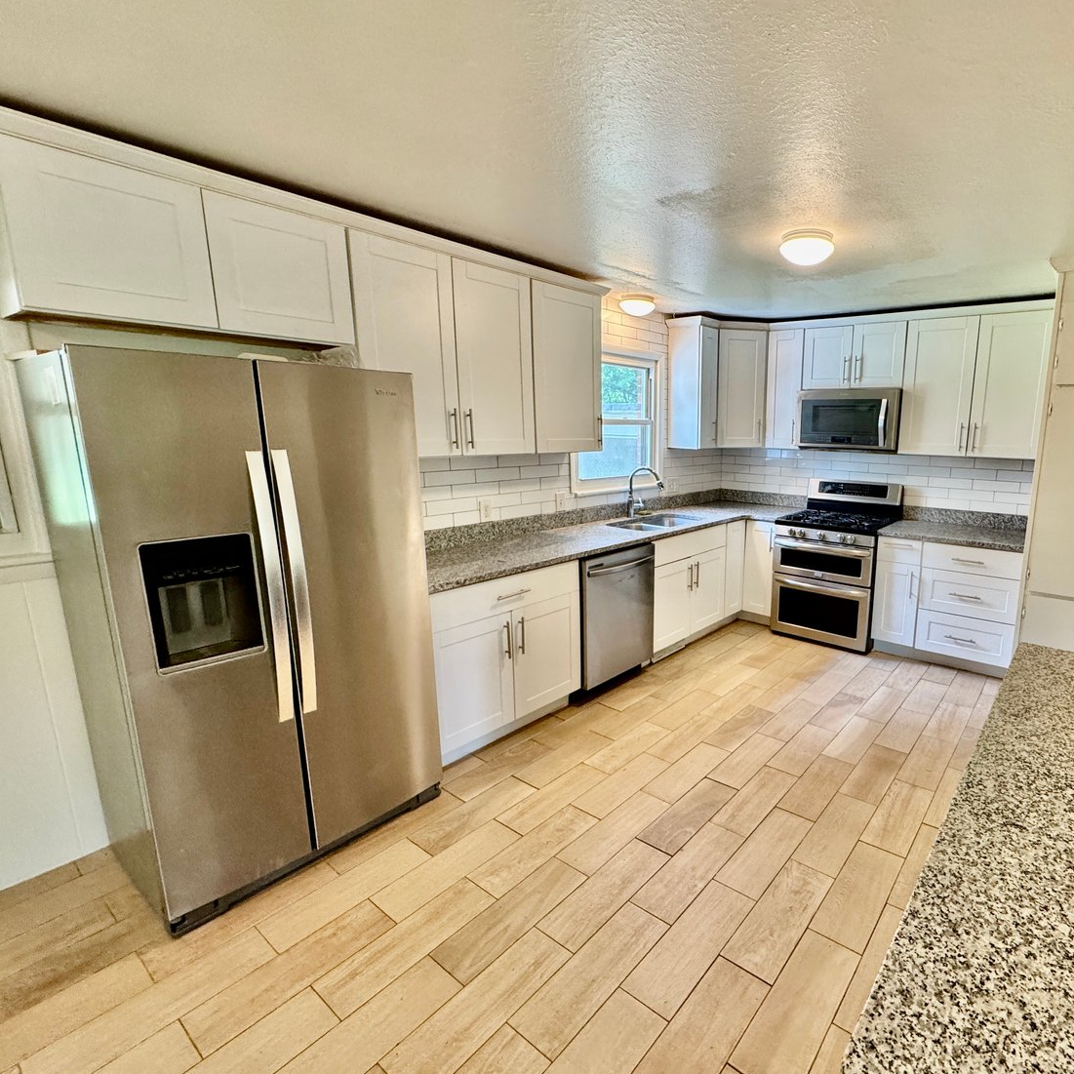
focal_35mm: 17
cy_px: 545
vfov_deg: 84.0
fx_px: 597
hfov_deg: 81.6
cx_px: 700
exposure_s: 1/120
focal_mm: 2.22
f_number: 2.2
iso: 250
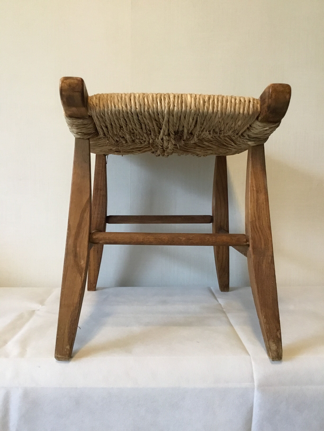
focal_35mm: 31
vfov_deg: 58.4
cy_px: 216
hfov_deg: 45.4
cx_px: 162
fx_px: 387
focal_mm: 3.3
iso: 250
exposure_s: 1/33
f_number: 2.4
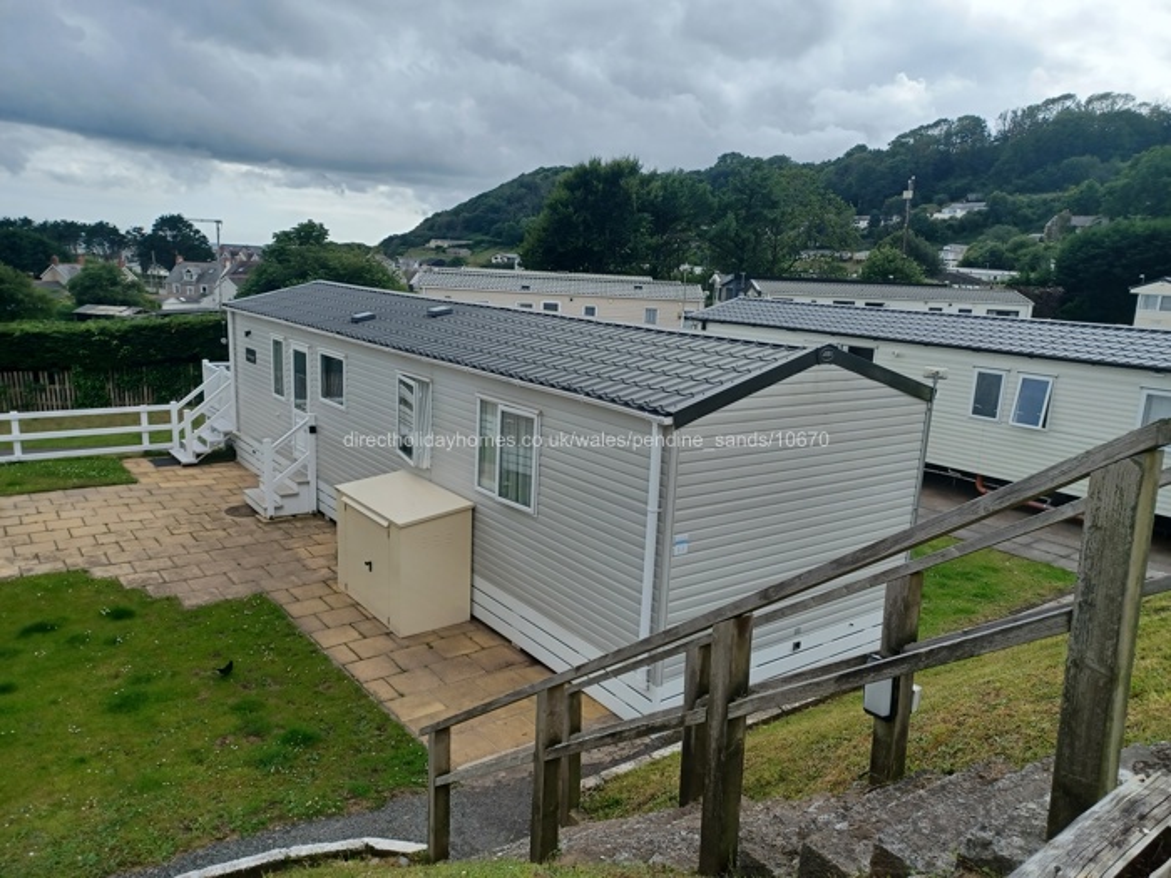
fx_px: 846
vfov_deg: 54.9
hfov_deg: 69.4
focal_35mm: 25
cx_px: 586
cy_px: 439
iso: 32
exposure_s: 1/333
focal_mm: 4.6
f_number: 1.8
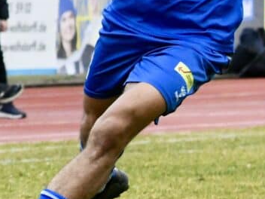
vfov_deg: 2.0
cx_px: -447
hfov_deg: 2.7
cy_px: 16
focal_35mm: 728
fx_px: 5573
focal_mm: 130
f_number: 7.1
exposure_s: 1/1600
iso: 3200
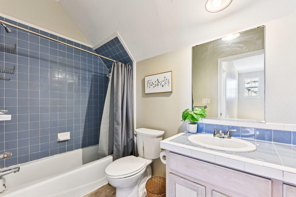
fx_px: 123
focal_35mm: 15
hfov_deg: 100.4
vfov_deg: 77.3
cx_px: 148
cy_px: 98
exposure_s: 1/15
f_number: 8
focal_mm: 15
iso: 900
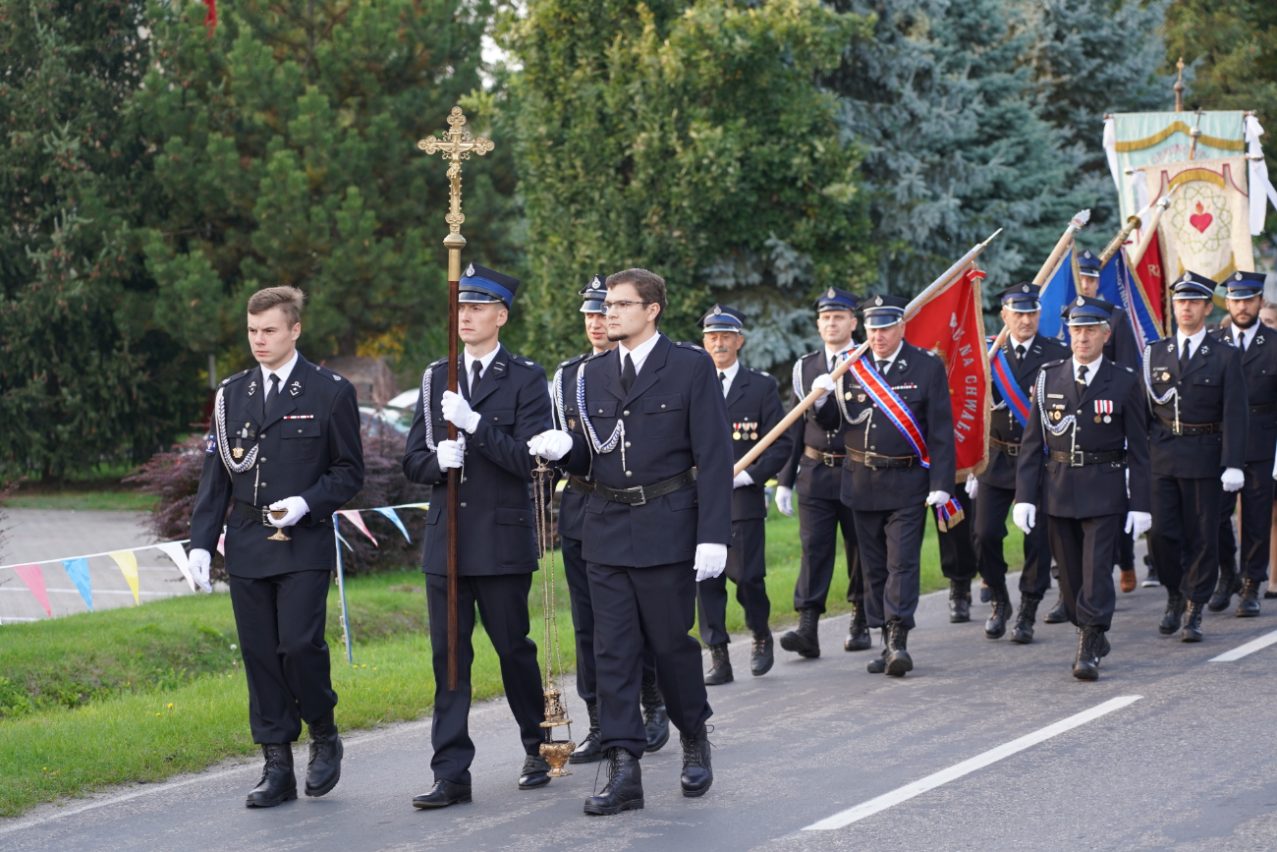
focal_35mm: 105
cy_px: 426
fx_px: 3725
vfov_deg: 13.0
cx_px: 638
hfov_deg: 19.5
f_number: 4
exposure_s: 1/160
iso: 320
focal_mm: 105
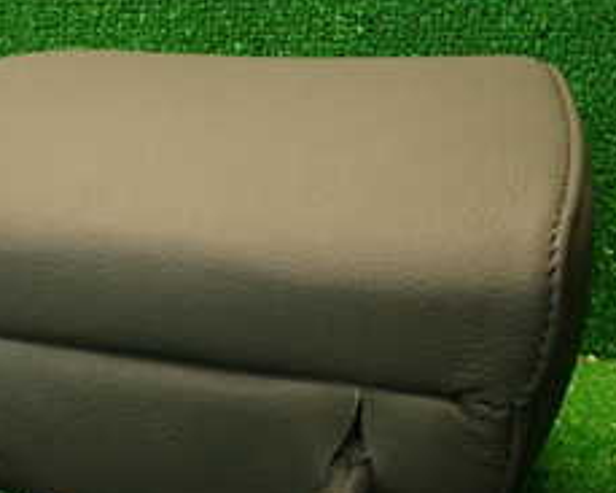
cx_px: 65
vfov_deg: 22.6
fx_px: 1166
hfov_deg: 28.5
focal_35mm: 64
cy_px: 533
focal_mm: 4.5
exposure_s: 1/30
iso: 320
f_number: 2
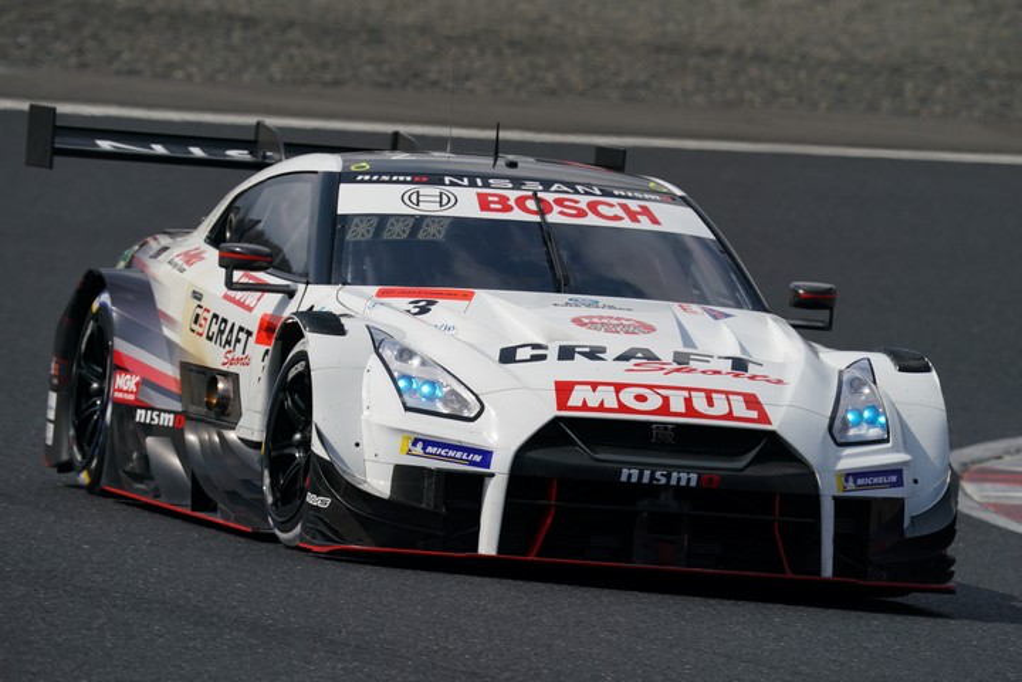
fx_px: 14193
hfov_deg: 4.1
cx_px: 511
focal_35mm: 500
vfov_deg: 2.7
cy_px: 341
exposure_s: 1/800
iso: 200
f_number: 10
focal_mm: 500
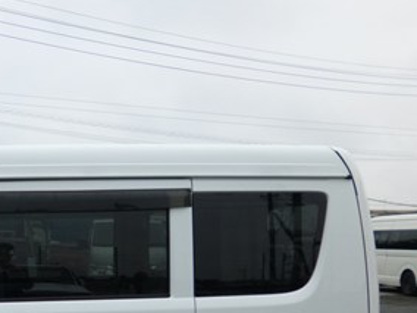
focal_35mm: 54
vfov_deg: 26.2
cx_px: 13
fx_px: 651
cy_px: 278
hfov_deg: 33.0
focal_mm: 4.3
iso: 100
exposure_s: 1/320
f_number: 2.8
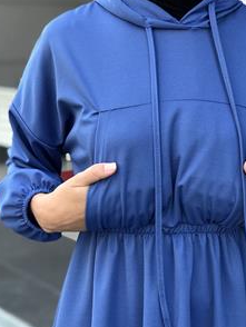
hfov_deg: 18.4
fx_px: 757
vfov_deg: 24.4
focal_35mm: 80
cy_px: 155
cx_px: 141
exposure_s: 1/60
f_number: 2.8
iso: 25
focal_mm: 6.6
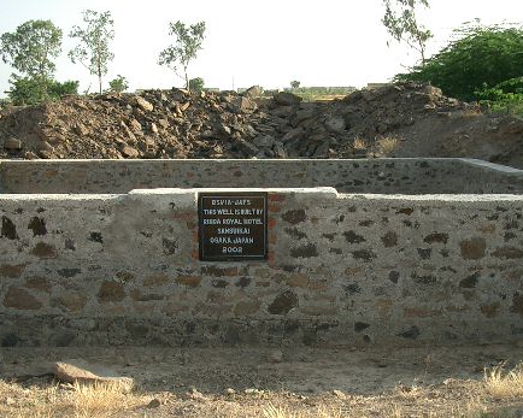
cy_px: 248
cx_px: 240
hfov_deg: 31.9
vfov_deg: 25.8
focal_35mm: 59
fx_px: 913
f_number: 2.8
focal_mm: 6.8
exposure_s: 1/500
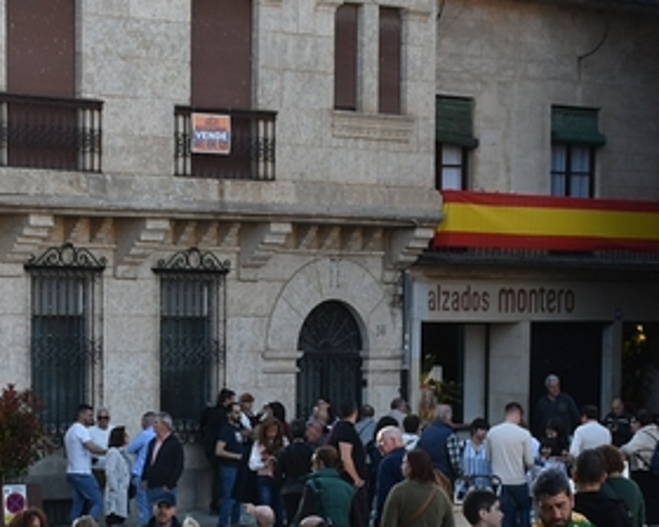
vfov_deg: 10.0
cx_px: 273
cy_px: 515
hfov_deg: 12.5
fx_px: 3004
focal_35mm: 154
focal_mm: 34
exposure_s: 1/160
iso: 400
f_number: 6.3
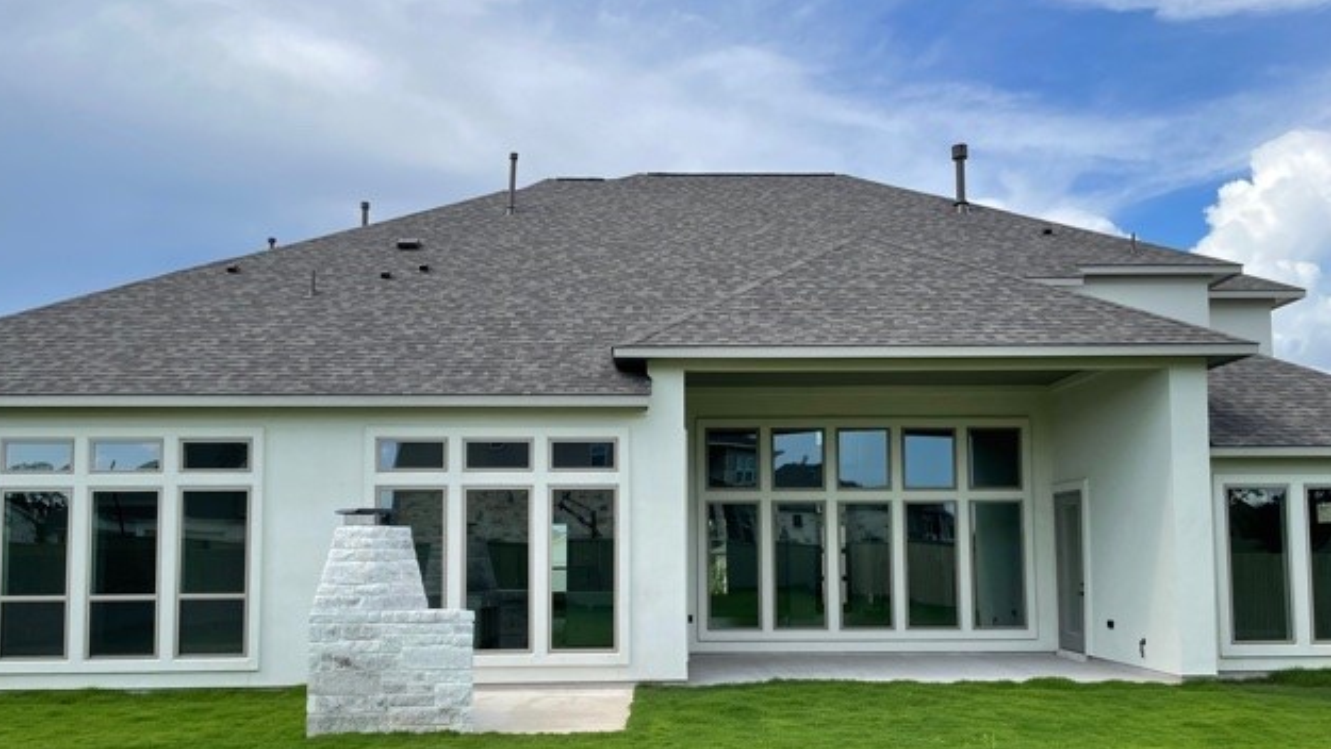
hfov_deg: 66.0
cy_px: 494
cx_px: 654
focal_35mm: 29
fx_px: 1024
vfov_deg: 39.8
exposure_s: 1/2398
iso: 32
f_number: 1.6
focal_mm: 4.2
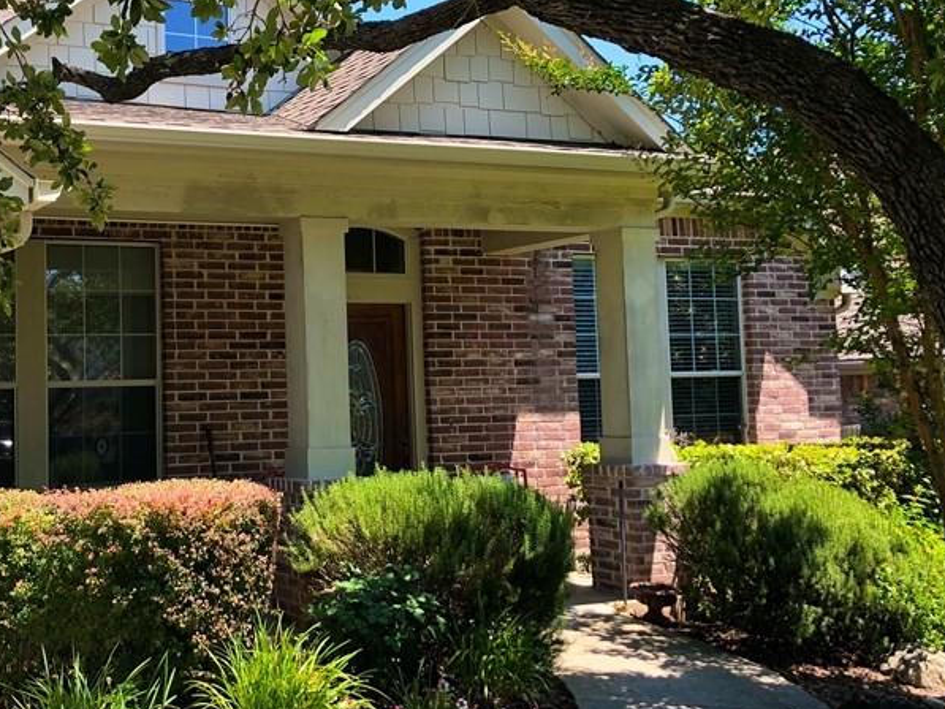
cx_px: 234
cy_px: 299
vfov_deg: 30.2
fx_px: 1311
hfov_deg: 38.6
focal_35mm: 48
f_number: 1.8
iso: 20
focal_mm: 4
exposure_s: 1/496
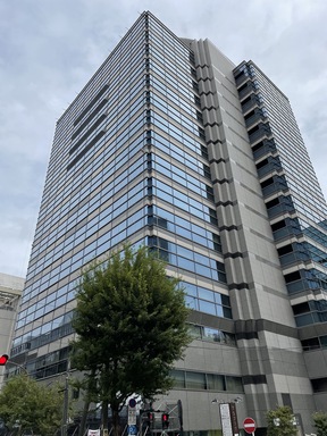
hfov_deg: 53.1
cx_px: 164
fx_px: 327
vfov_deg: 67.3
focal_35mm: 26
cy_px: 218
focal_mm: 4.2
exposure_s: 1/4464
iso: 32
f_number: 1.6
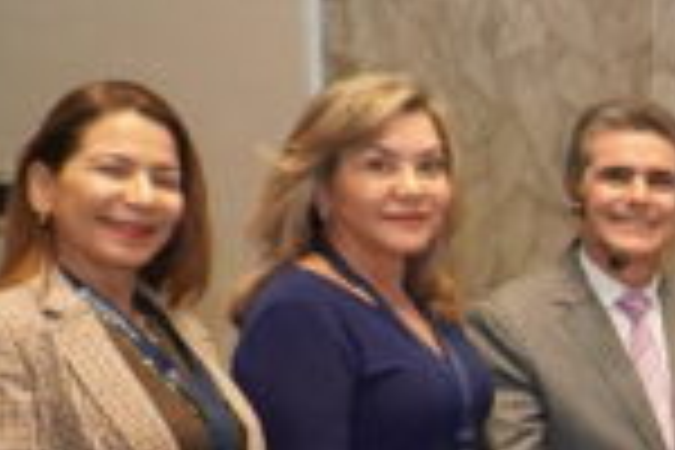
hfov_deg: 13.2
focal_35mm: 126
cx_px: 1490
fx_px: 2362
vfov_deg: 10.8
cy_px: 461
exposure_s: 1/160
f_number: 4
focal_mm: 18
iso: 5000
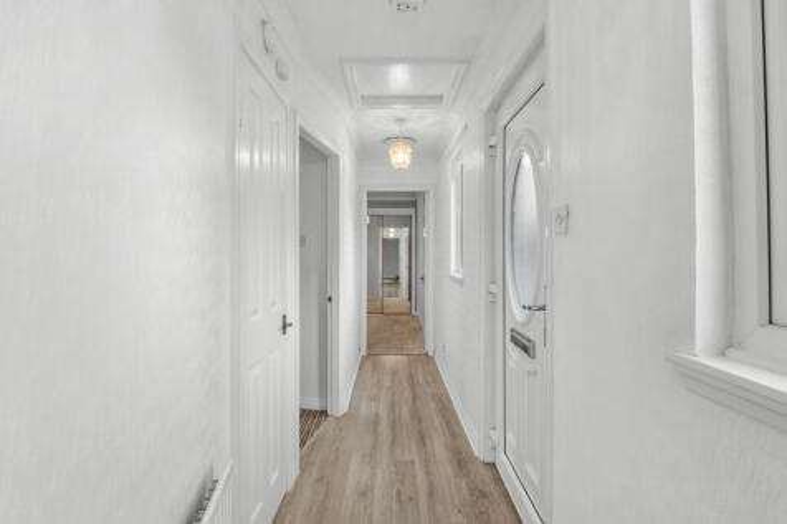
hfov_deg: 93.3
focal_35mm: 17
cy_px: 262
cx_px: 394
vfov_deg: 70.4
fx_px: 371
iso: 250
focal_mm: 17
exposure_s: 1/2.5
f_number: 9
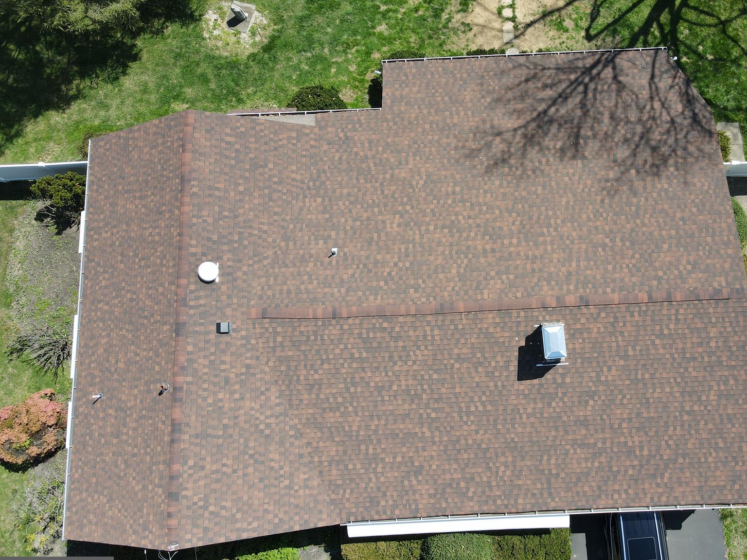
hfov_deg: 55.8
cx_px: 490
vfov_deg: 43.9
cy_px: 223
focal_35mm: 32
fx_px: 691
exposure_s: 1/350
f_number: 2.8
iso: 100
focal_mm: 4.5
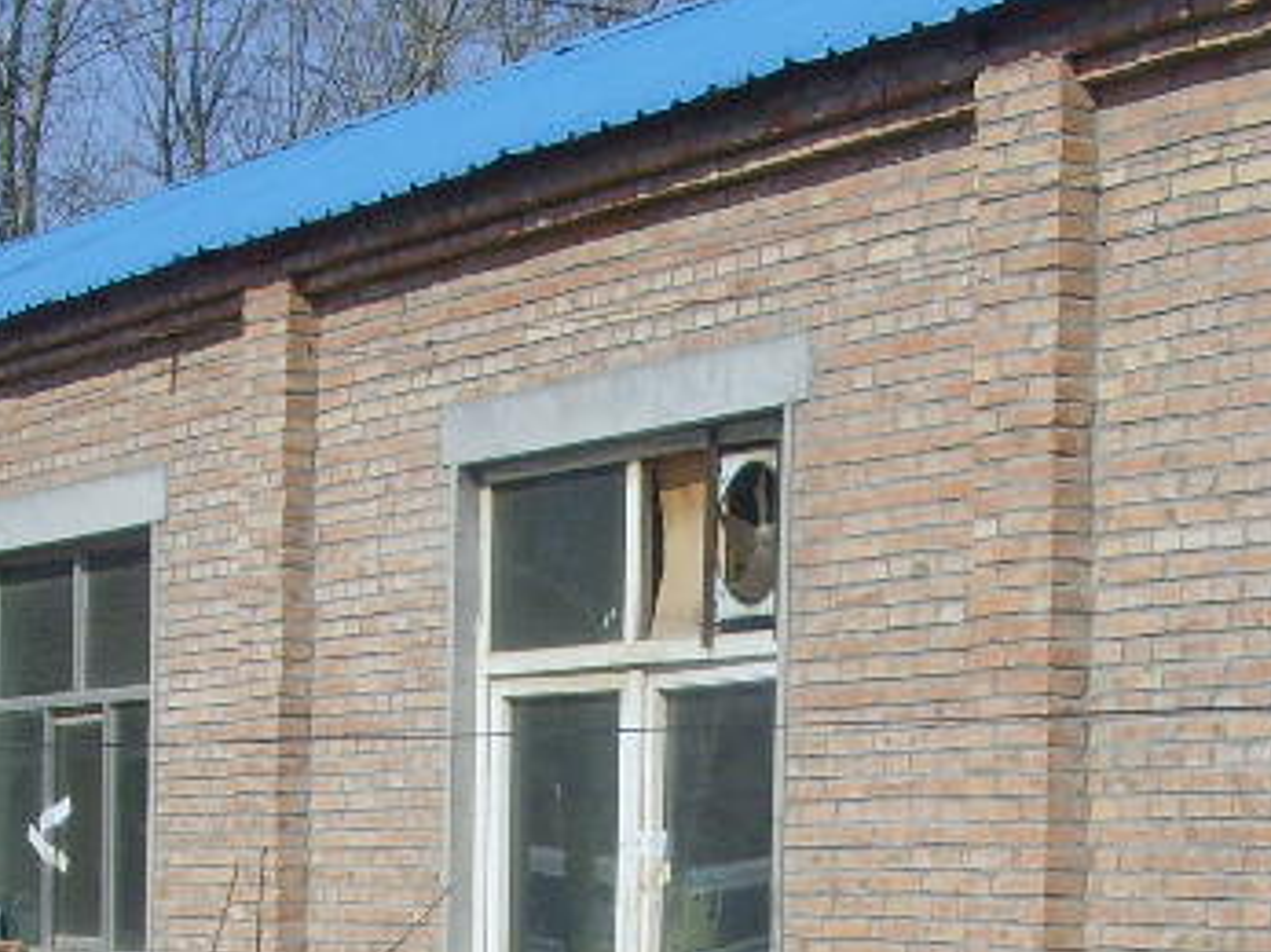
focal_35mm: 115
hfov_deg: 17.1
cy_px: 1164
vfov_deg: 12.5
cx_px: 637
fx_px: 4221
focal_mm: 6.6
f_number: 6.3
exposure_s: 1/500
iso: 80
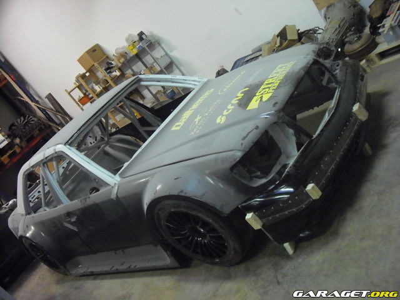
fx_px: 428
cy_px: 150
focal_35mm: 37
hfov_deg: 50.1
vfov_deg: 38.7
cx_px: 200
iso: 800
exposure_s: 1/30
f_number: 2.7
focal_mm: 6.2
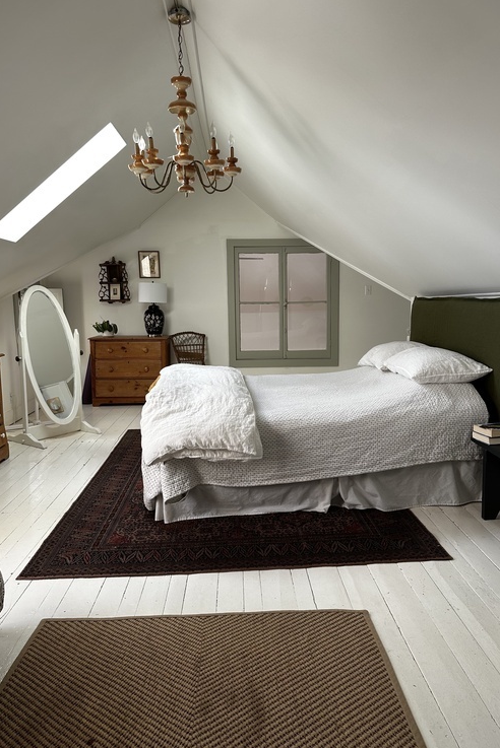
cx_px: 256
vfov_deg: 69.4
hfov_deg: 49.6
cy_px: 364
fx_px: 541
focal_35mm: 26
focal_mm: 6.86
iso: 80
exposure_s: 1/121
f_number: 1.78
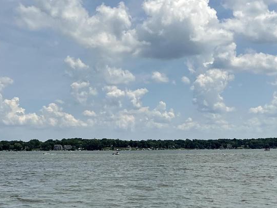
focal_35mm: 66
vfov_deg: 21.8
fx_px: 528
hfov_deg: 29.4
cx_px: 128
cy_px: 179
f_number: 1.8
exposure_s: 1/4405
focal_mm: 3
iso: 25
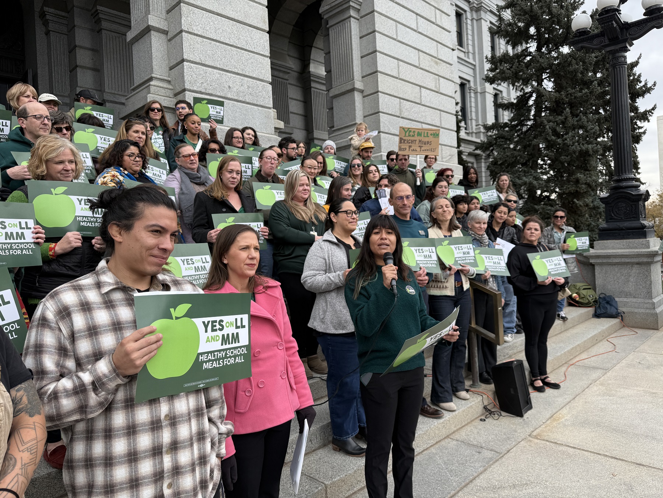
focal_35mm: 24
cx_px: 332
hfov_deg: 71.6
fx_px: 460
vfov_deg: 56.8
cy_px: 249
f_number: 1.78
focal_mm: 6.76
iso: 80
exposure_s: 1/1211
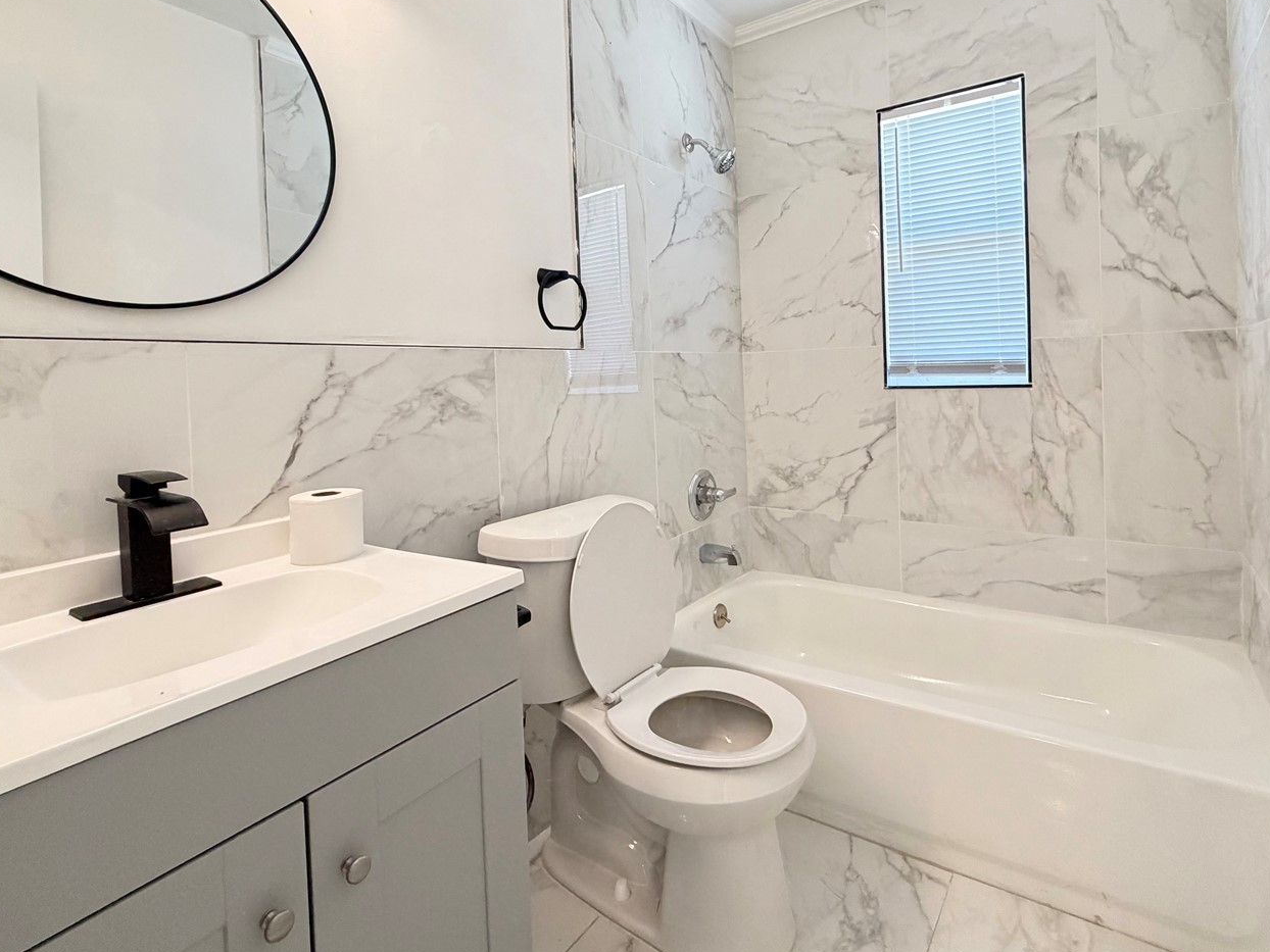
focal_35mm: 18
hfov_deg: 87.4
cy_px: 385
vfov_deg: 70.9
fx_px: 660
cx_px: 711
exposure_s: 1/60
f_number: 2.2
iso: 400
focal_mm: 2.22
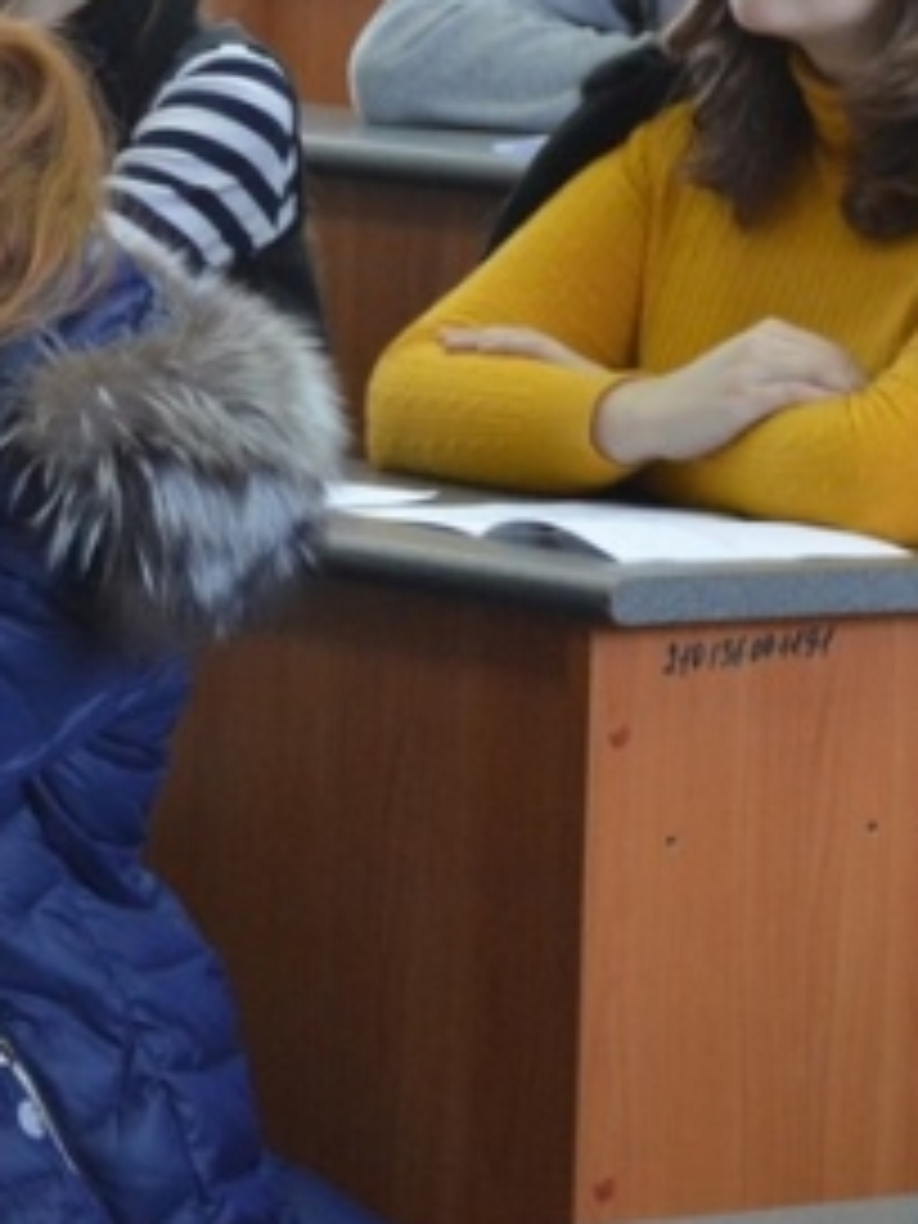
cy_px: -146
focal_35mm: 272
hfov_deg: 5.5
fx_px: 9618
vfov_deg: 7.2
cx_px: -14
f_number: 5.6
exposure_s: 1/125
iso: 1600
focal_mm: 50
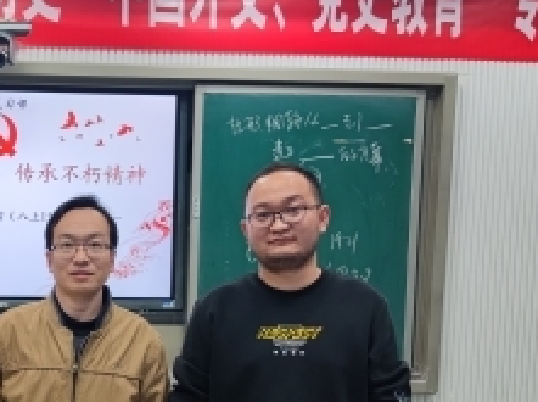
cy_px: 390
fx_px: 1055
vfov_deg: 20.9
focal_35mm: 68
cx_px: -7
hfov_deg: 26.9
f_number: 1.85
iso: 93
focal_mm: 6.78
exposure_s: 1/100
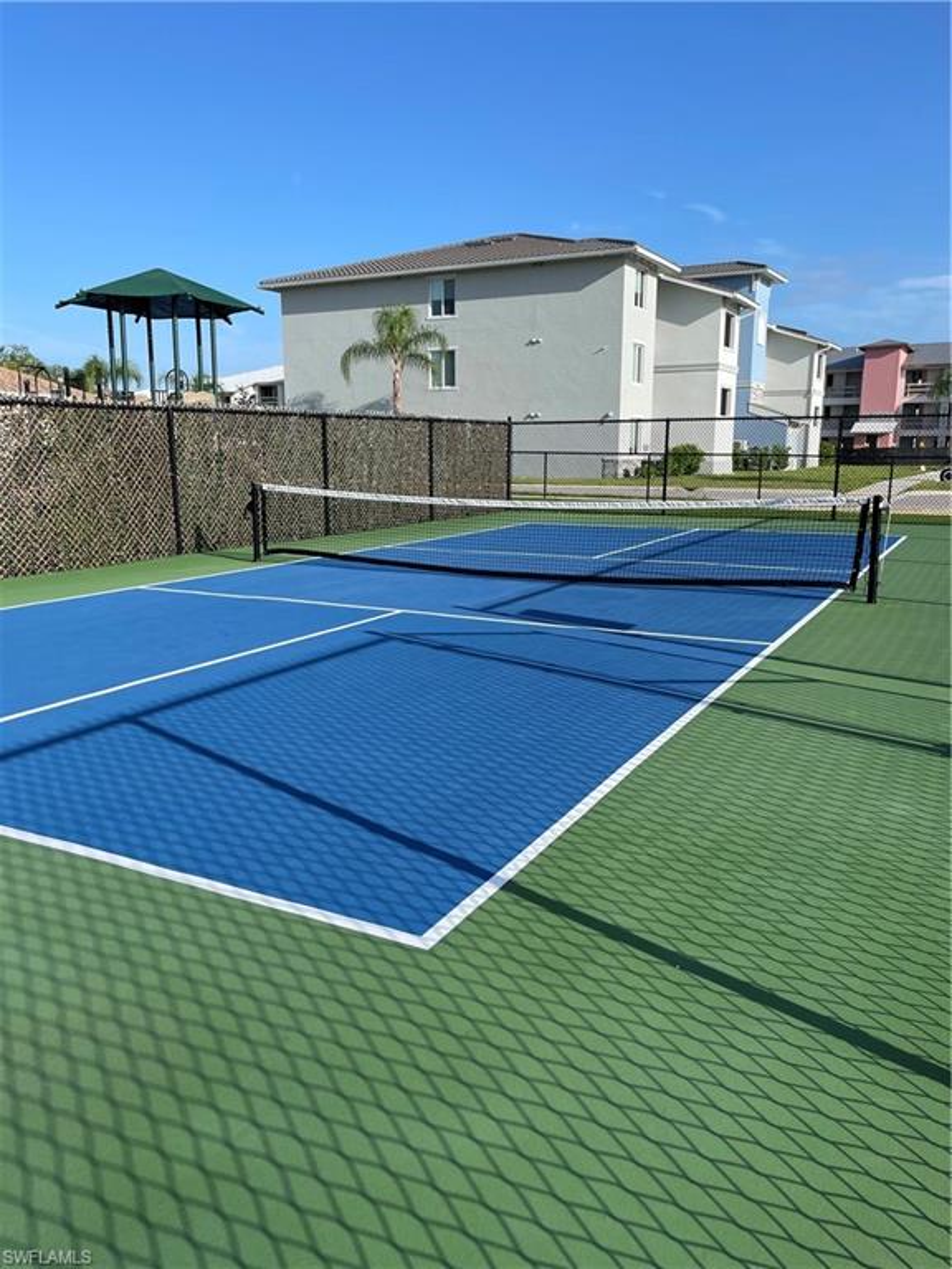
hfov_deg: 53.1
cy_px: 634
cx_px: 476
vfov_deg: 67.3
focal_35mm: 26
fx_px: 953
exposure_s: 1/2717
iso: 32
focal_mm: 5.1
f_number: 1.6
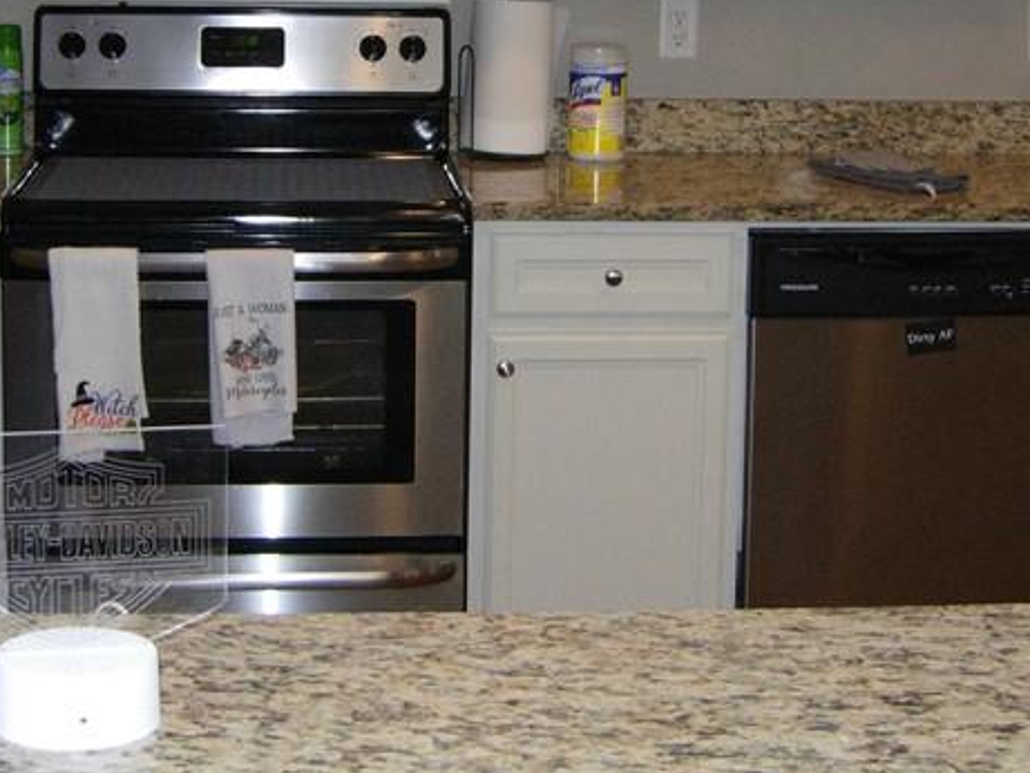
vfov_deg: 18.2
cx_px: 530
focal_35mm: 80
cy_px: 96
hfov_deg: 24.4
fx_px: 2381
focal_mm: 7.5
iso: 133
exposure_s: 1/121
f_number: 2.7
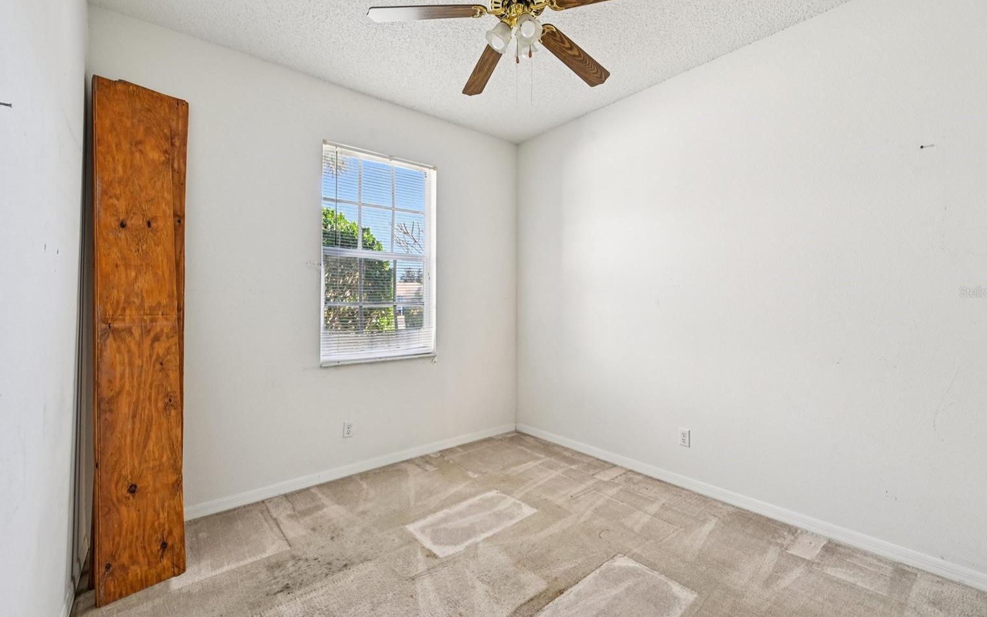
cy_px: 292
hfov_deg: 101.5
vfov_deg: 74.7
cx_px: 499
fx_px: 403
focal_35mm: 15
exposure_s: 1/20
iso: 400
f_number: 8
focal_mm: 14
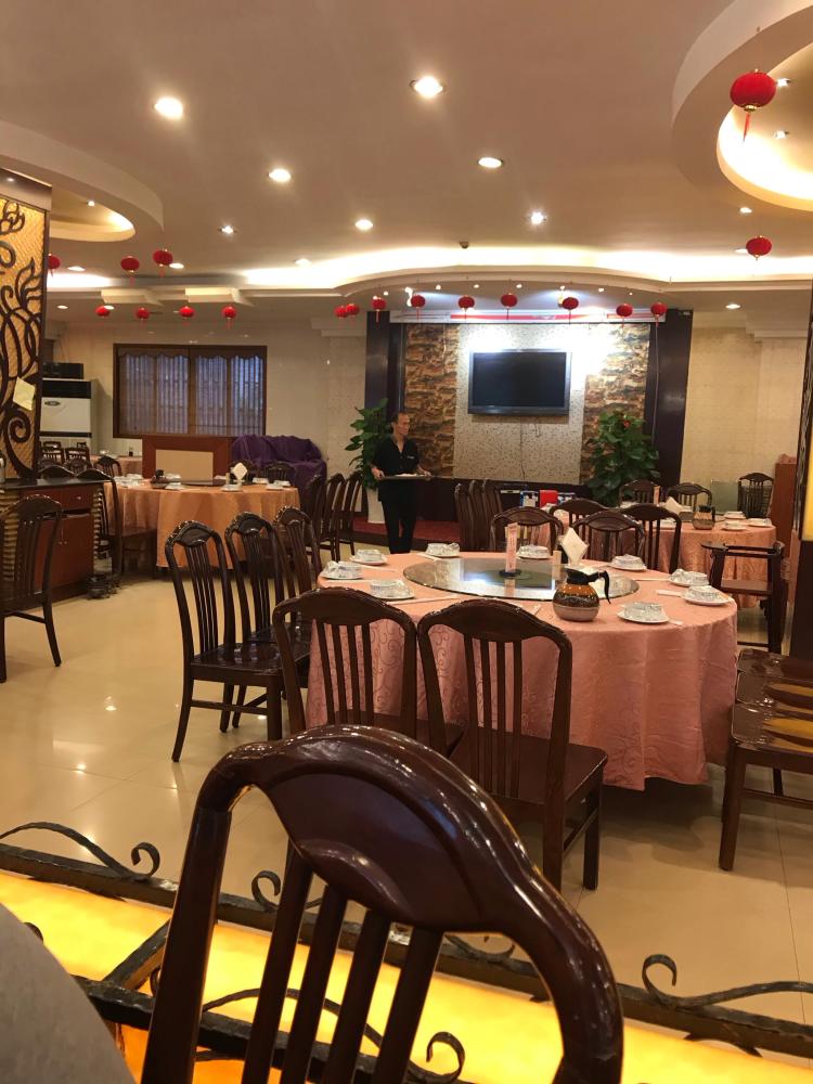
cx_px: 406
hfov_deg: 49.7
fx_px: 877
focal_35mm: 28
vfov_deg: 63.4
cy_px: 542
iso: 40
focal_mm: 3.99
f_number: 1.8
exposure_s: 1/17
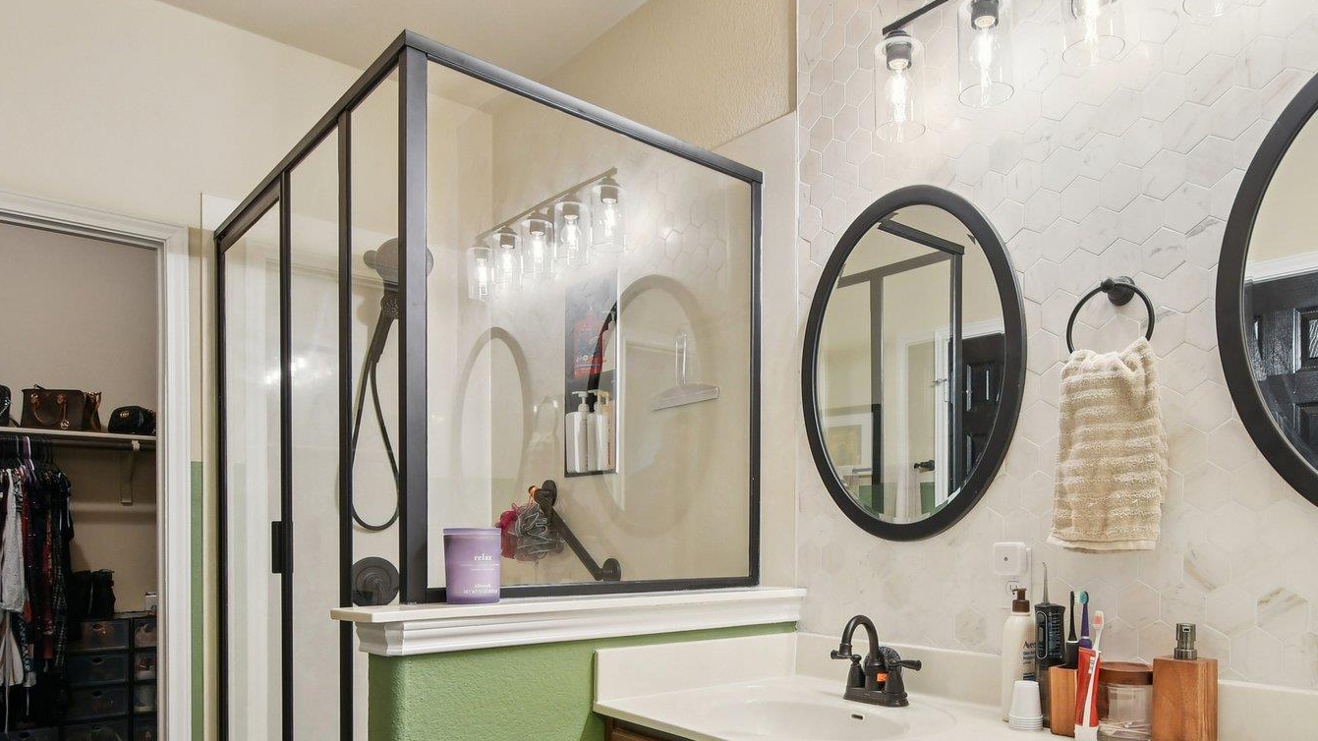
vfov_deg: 46.8
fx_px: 839
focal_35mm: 24
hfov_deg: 75.3
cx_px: 807
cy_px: 500
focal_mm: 10
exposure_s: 1/25
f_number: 8
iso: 400
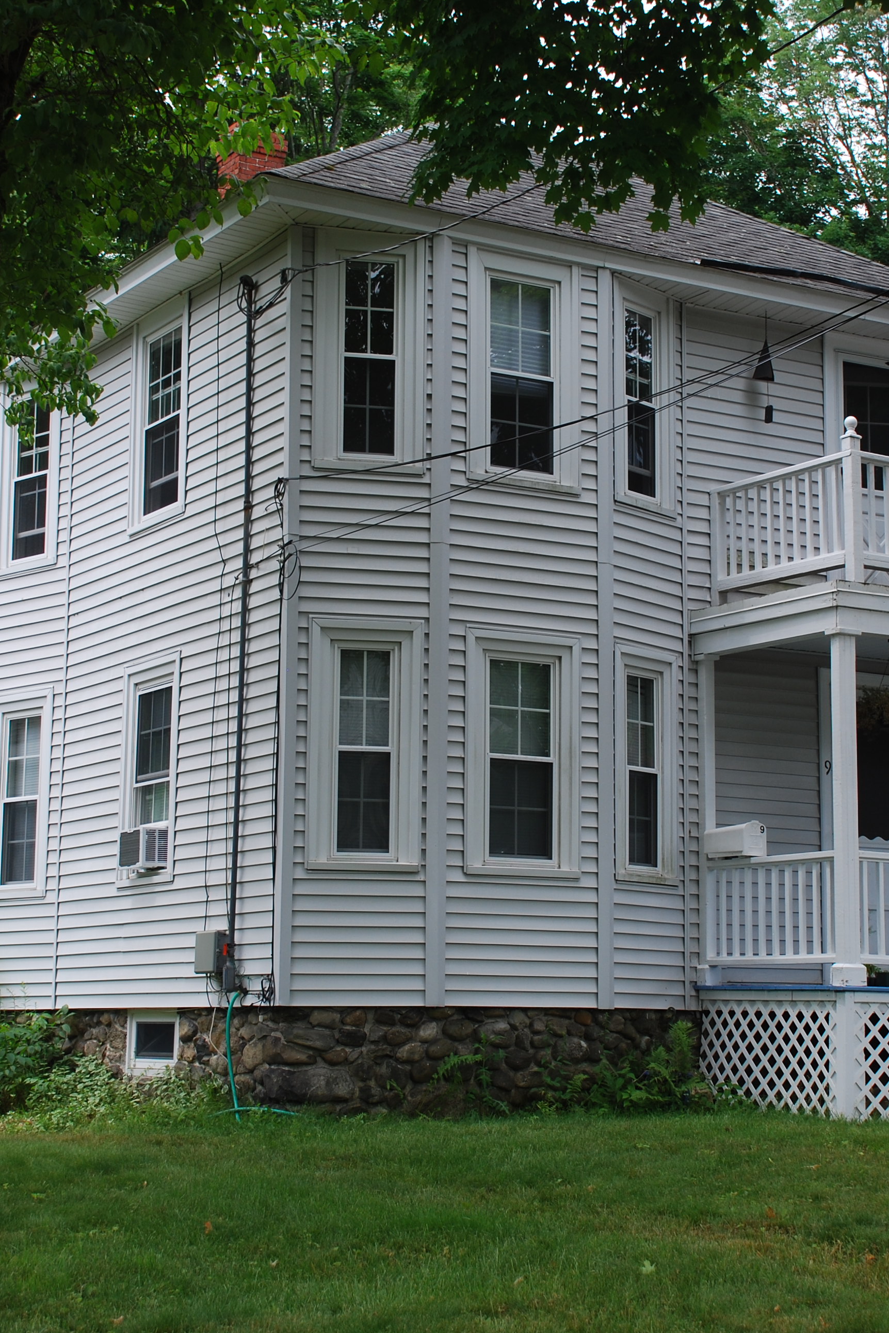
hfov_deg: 18.9
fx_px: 2667
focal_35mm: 72
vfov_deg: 28.1
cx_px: 504
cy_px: 666
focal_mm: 32
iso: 100
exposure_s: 1/160
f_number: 6.3
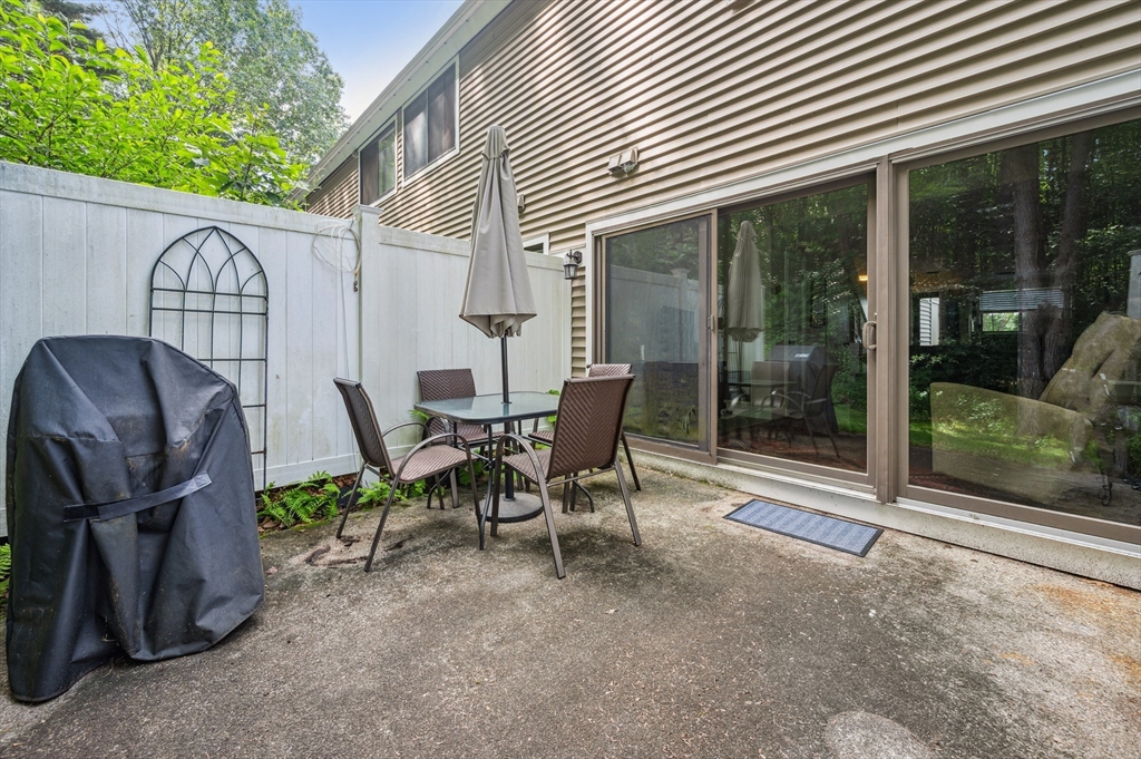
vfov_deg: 81.1
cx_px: 570
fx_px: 443
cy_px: 380
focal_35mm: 14
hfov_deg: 104.3
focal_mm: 14
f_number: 8
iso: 160
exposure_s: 1/40
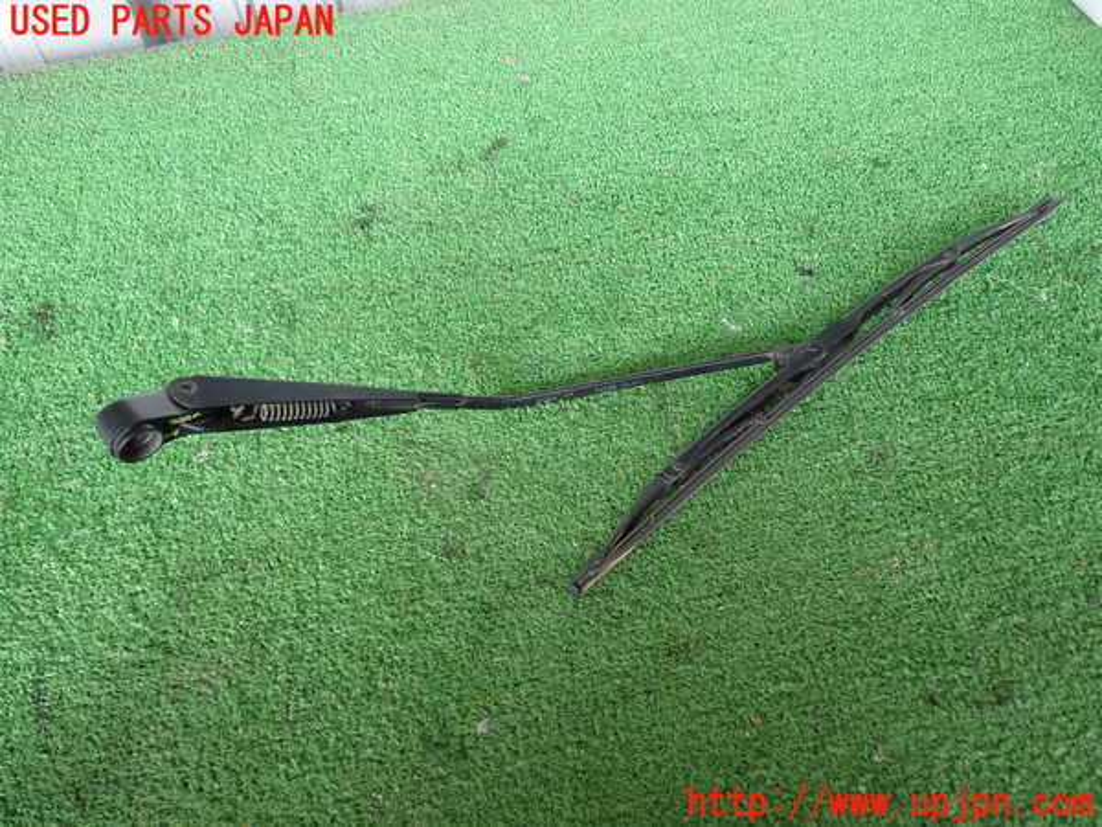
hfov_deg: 60.0
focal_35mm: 30
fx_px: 955
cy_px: 414
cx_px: 551
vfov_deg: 46.8
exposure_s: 1/60
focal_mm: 5.4
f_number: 2.3
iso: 100
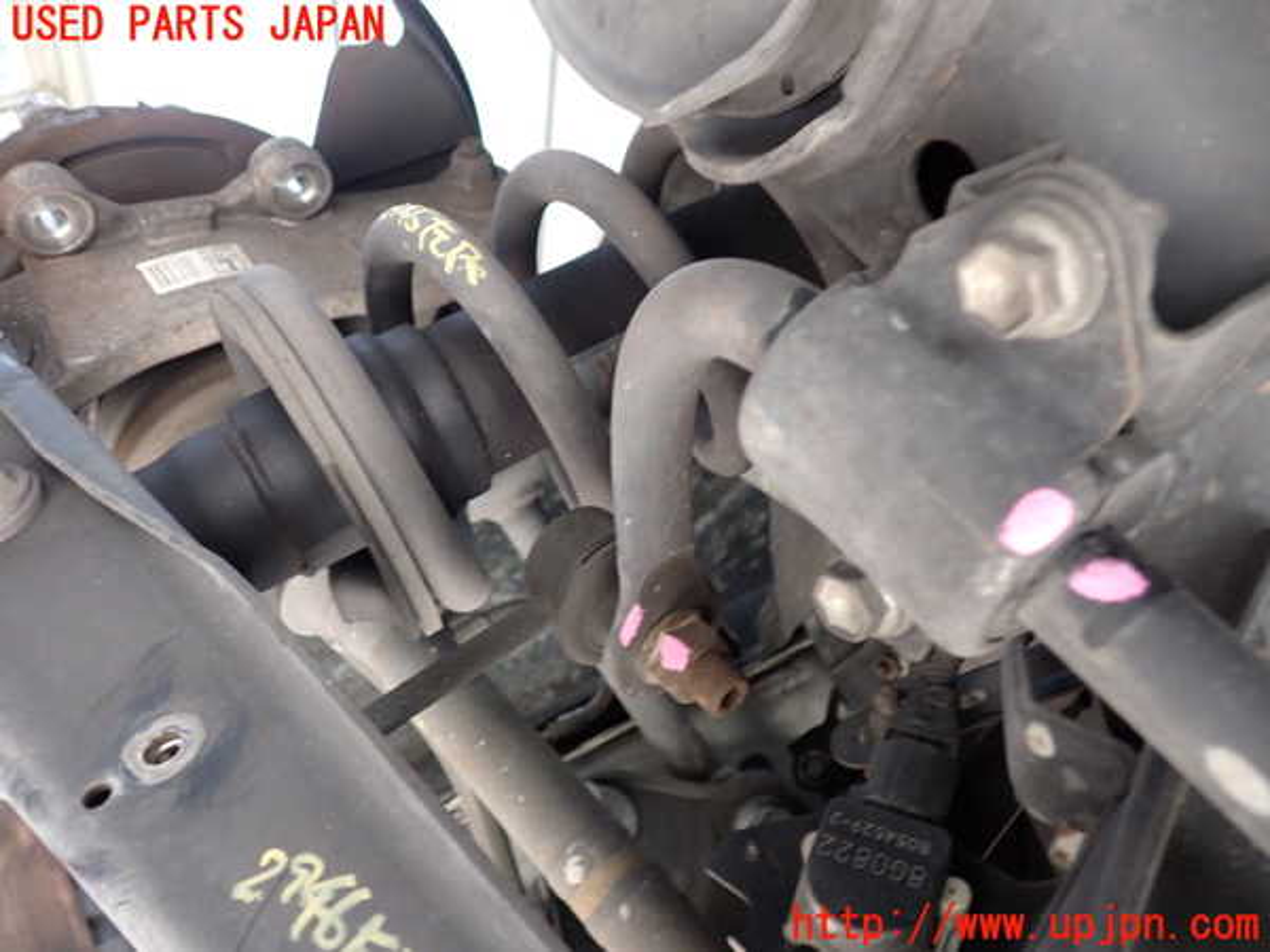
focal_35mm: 30
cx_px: 635
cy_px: 476
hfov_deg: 60.0
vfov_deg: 46.8
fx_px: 1101
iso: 200
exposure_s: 1/40
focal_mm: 5.4
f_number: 2.3
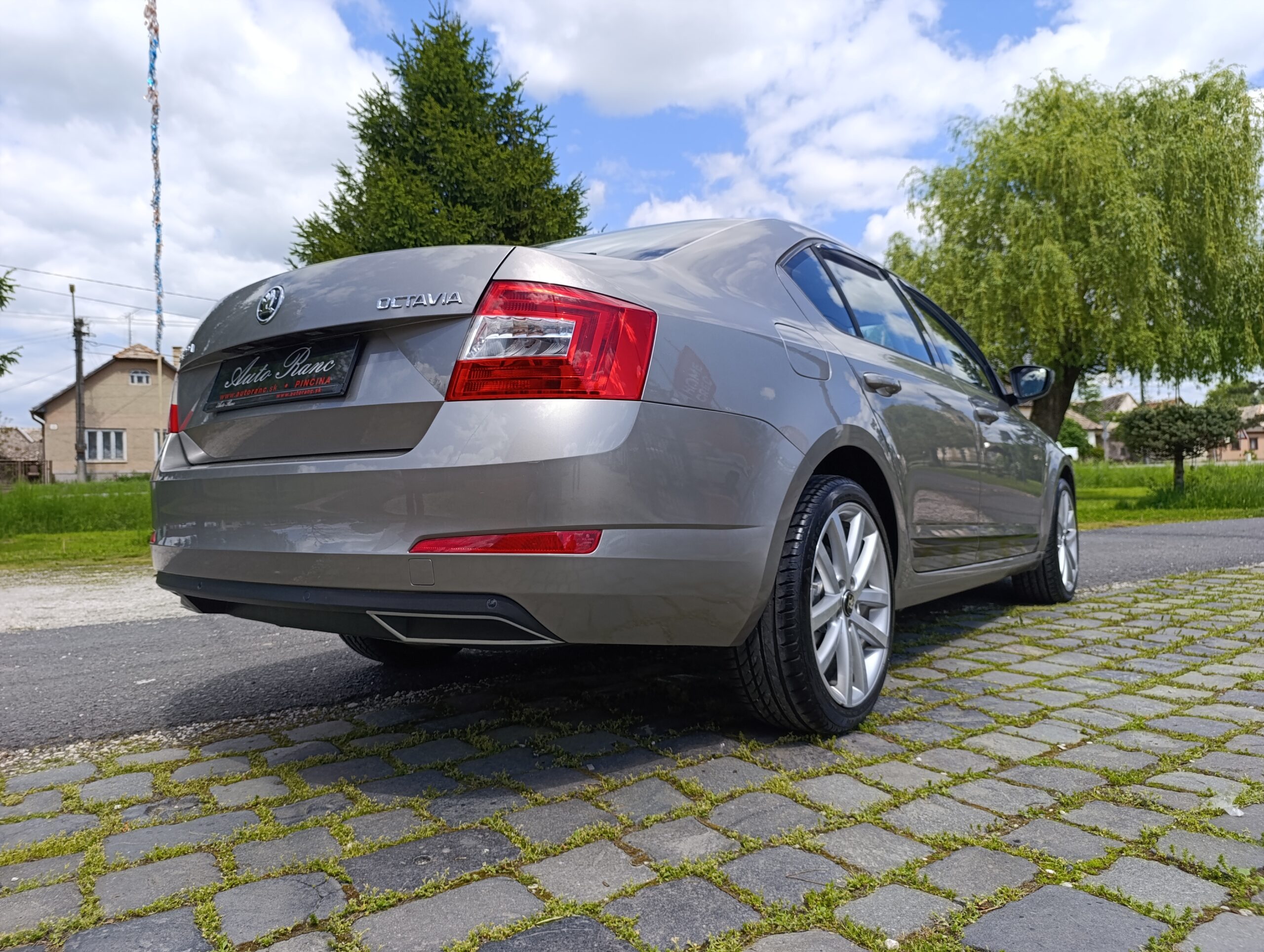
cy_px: 476
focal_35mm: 23
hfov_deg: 73.8
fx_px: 841
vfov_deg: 59.0
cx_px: 632
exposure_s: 1/552
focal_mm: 6.14
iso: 50
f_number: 1.6
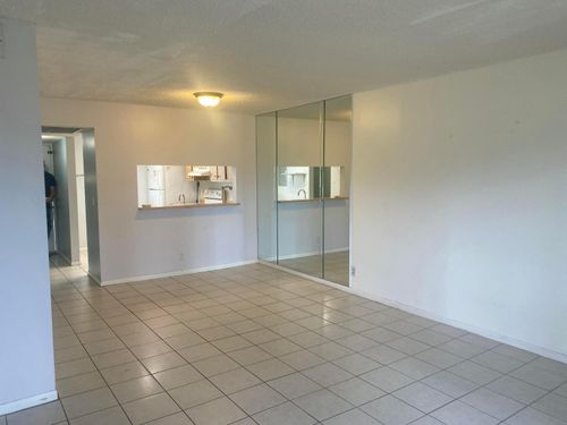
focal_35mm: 26
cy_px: 212
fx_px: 426
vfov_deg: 53.1
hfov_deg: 67.3
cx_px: 284
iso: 80
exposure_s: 1/60
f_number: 1.8
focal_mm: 4.25
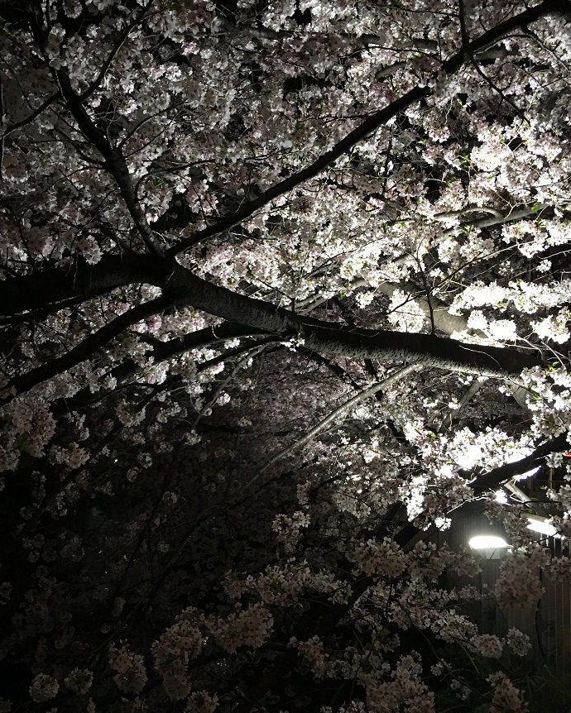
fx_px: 739
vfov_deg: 51.5
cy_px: 366
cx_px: 304
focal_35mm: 35
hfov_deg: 42.2
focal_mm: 4.15
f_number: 2.2
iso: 200
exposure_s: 1/20
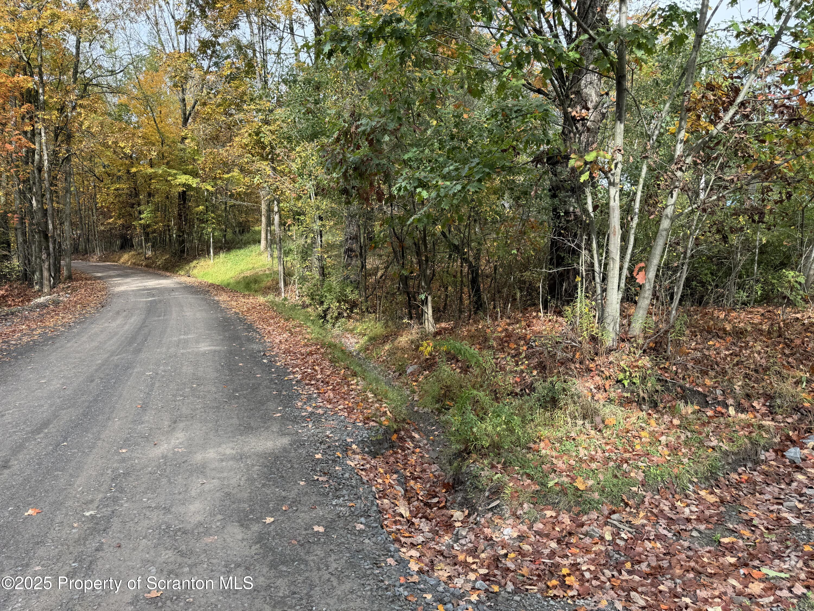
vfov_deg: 56.8
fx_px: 564
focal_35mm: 24
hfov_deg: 71.6
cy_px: 306
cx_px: 407
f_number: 1.78
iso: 80
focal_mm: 6.76
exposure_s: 1/730
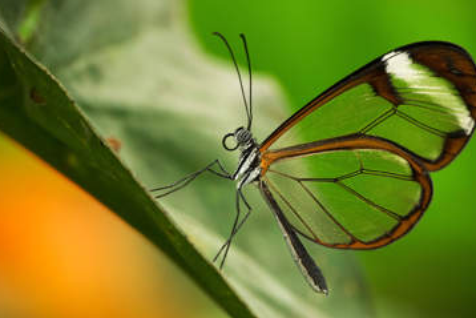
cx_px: 259
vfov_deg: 4.6
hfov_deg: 6.8
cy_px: 167
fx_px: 3995
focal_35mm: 302
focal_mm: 180
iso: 100
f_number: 11
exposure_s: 1.1
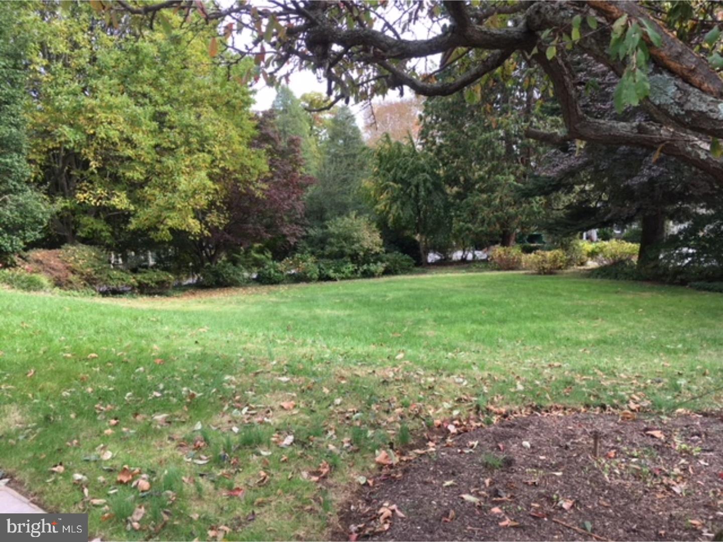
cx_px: 362
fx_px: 606
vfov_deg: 48.2
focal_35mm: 29
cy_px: 271
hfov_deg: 61.7
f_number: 2.2
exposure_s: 1/208
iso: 25
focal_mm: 4.15
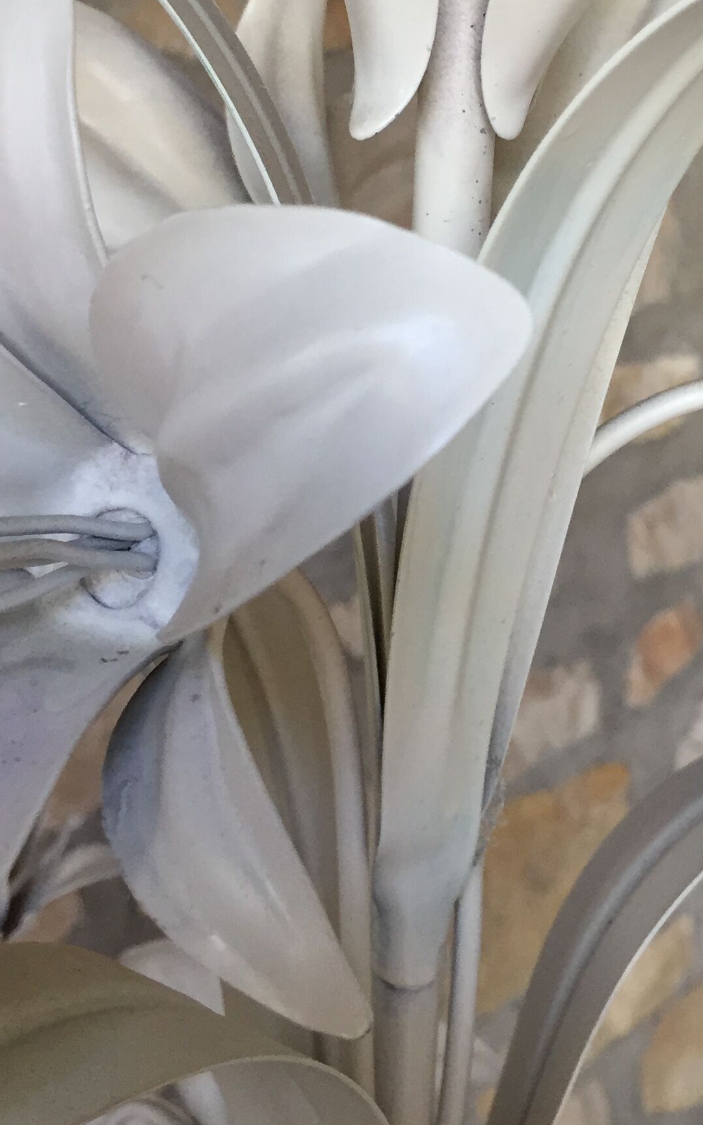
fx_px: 1778
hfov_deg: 22.2
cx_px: 516
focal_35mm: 58
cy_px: 401
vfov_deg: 34.9
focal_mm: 4.15
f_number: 2.2
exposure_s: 1/33
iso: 64
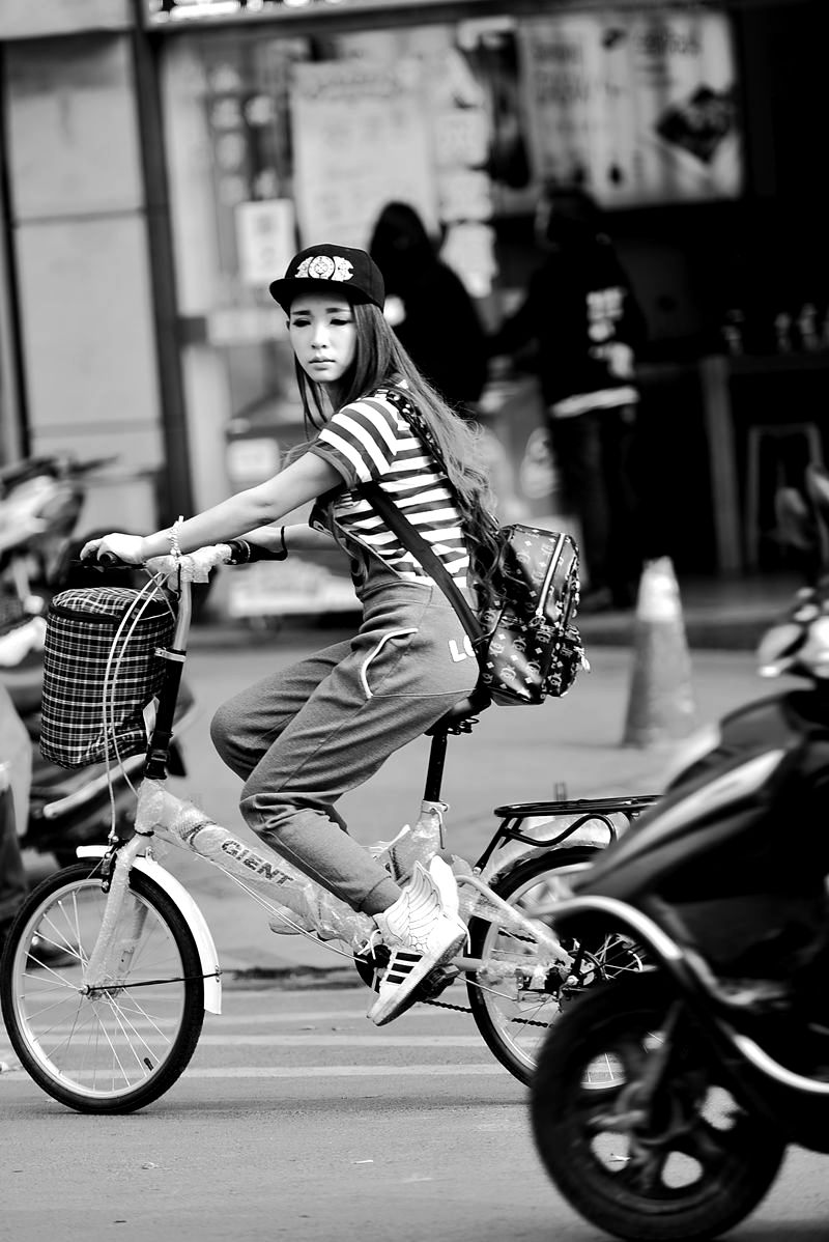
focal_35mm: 190
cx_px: 414
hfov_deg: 7.2
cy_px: 621
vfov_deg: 10.8
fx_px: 6555
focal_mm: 190
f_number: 2.8
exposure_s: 1/320
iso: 100
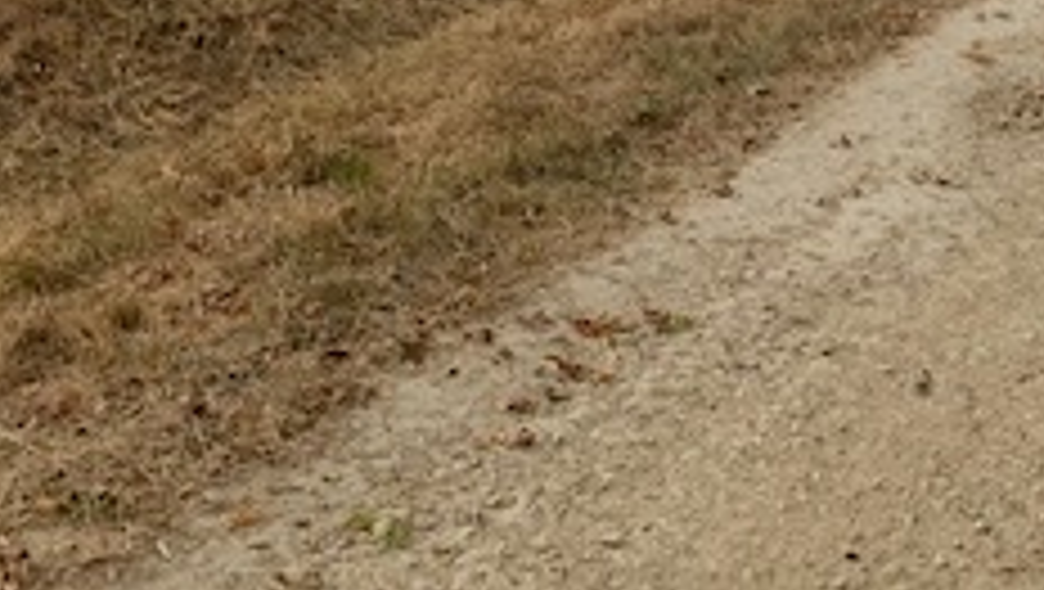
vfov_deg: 14.3
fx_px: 2161
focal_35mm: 78
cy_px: -338
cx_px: 684
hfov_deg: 27.0
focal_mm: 4.25
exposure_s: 1/507
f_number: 1.8
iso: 25
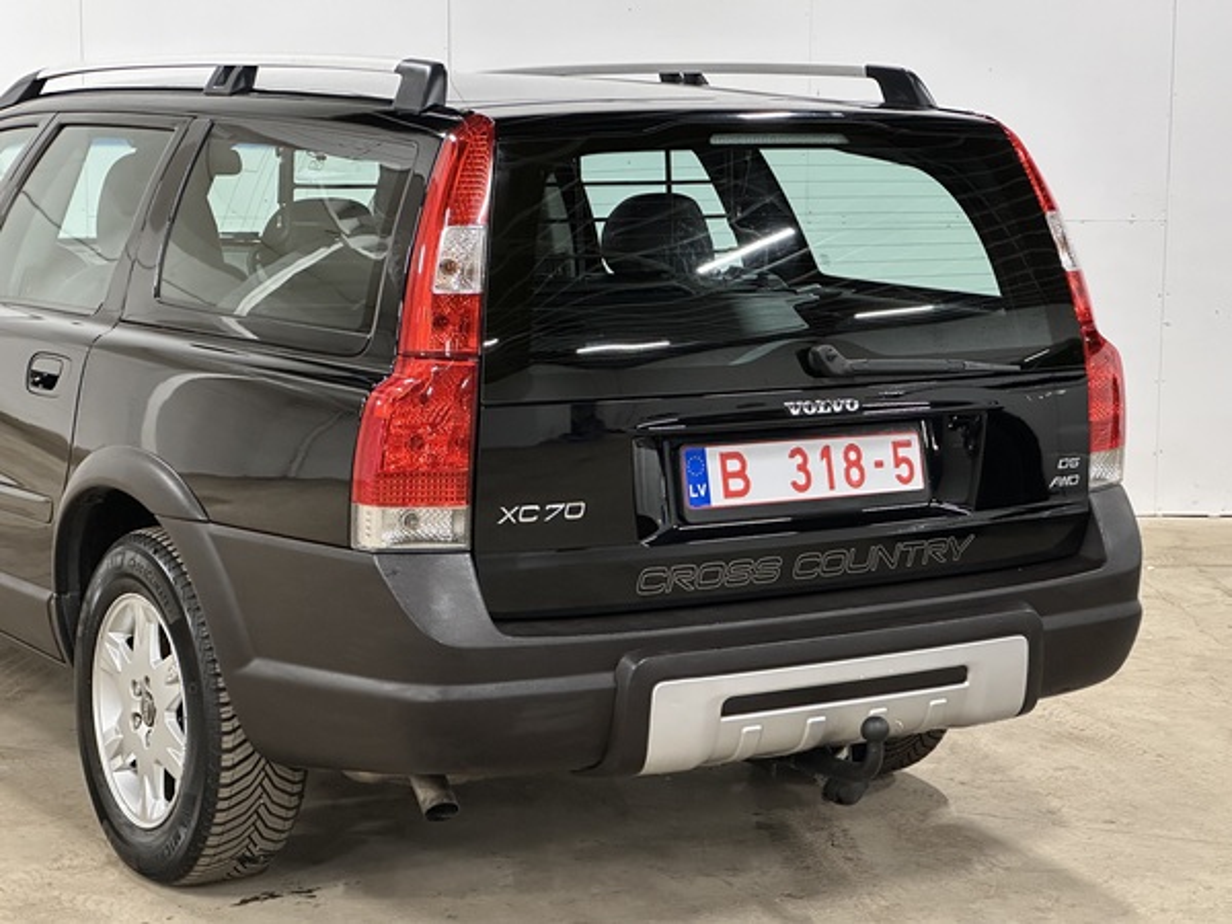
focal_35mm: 77
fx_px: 2740
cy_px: 462
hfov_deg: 25.3
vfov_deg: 19.1
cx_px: 616
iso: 640
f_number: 2.8
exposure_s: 1/34
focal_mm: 9
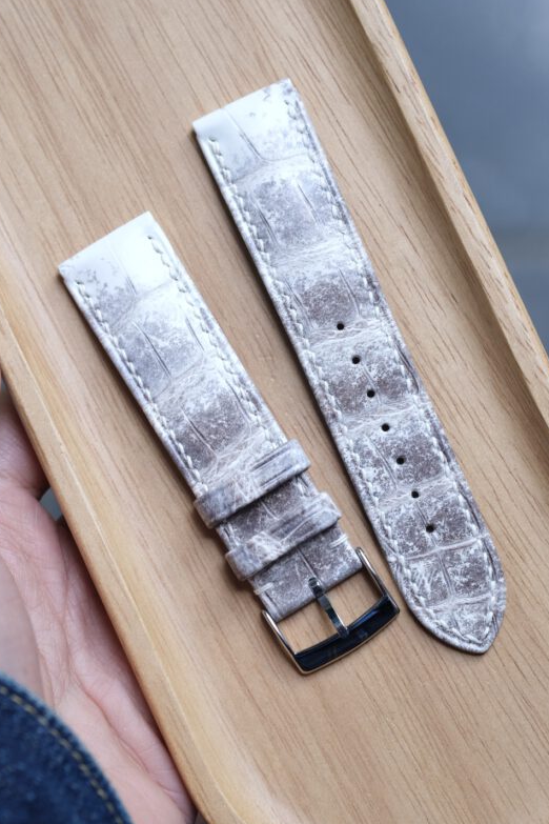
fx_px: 2562
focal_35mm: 112
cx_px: 276
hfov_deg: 12.2
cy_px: 453
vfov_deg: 18.3
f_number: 5
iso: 500
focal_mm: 60
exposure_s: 1/100
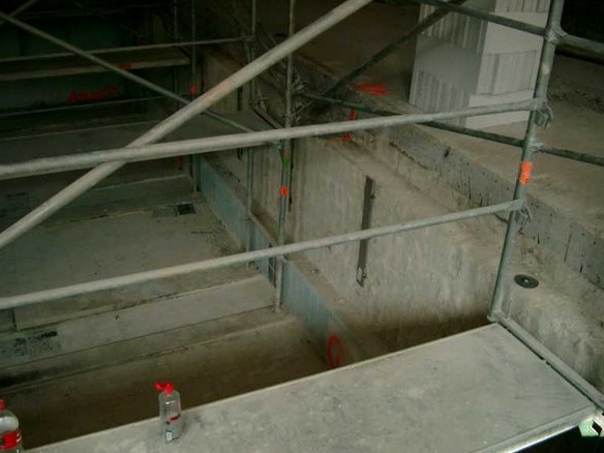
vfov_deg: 37.7
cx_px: 301
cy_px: 232
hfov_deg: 49.0
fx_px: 663
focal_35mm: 38
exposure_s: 1/200
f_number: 2.6
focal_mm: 7.6
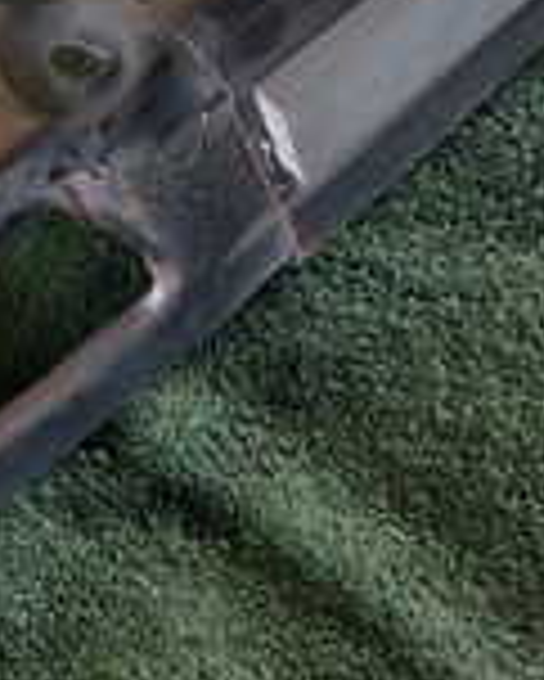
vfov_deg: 16.1
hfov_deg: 13.3
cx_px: 247
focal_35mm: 116
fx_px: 2332
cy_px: -63
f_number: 2.3
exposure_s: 1/60
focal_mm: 5.4
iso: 200
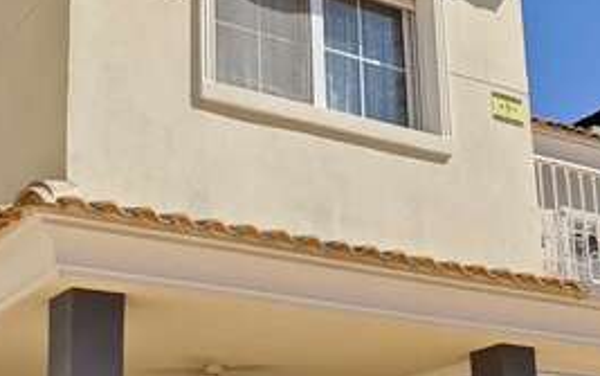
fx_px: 1161
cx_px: 266
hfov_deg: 28.9
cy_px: 311
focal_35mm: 71
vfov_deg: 18.2
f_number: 2.2
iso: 50
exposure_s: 1/886
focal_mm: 2.16
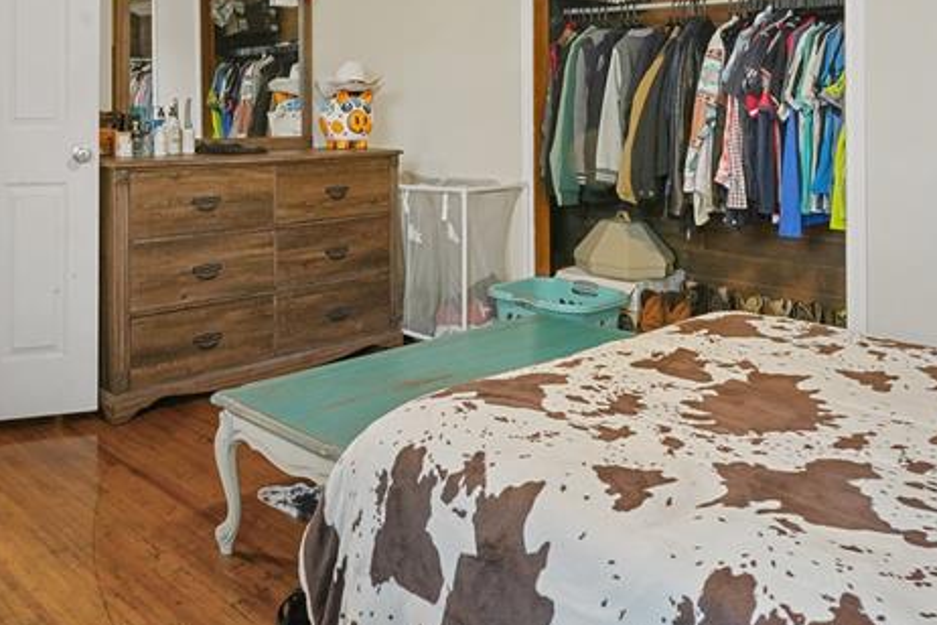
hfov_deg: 58.2
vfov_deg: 40.7
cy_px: 130
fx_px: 807
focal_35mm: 31
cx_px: 274
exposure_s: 1
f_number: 9
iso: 500
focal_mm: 14
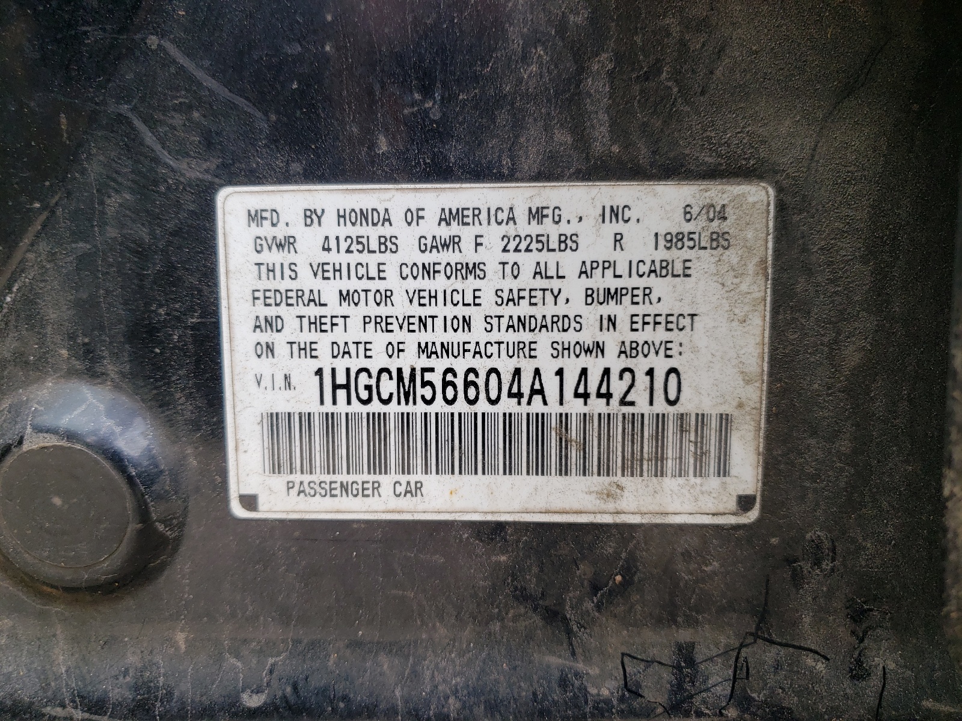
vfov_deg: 53.1
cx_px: 481
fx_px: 723
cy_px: 360
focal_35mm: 26
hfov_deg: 67.3
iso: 50
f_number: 1.5
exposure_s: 1/172
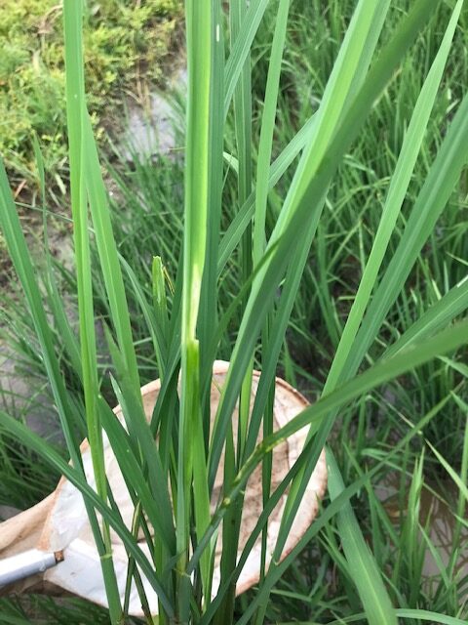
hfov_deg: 49.7
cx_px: 234
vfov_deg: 63.4
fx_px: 505
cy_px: 312
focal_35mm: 28
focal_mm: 3.99
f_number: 1.8
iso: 20
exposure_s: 1/538
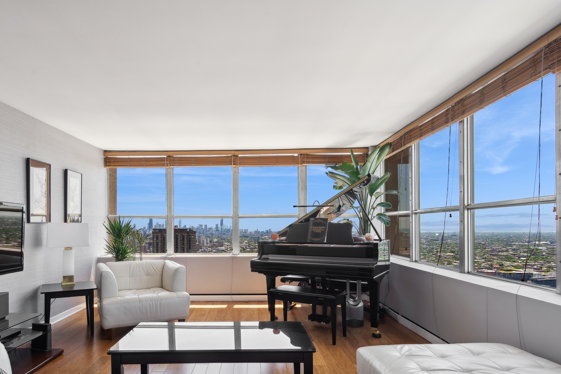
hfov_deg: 80.8
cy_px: 226
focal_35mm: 21
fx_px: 327
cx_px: 247
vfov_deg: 59.0
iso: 200
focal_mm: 17
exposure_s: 1/125
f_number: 8
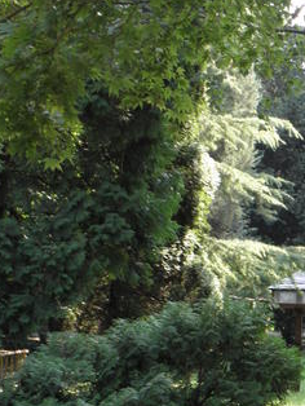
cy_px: 379
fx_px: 1314
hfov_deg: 13.1
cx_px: 284
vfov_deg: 17.3
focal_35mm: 112
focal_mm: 9.93
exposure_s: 1/60
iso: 100
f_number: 3.6
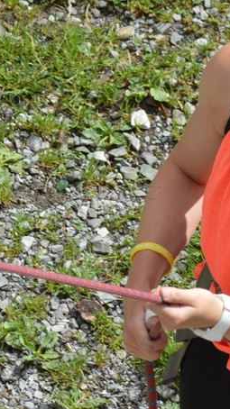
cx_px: 207
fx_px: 8076
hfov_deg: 1.6
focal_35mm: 744
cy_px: 162
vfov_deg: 2.9
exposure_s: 1/125
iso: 100
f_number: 13
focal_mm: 210
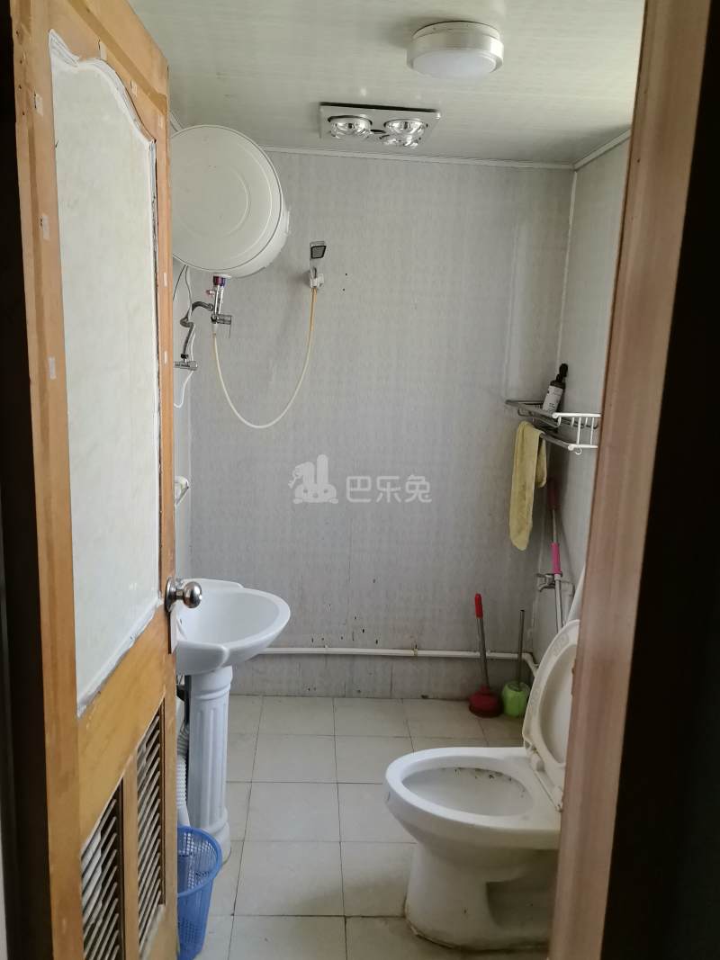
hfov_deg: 51.3
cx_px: 360
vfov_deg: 65.3
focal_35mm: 27
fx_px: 749
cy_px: 480
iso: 400
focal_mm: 5.52
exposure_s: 1/167
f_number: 1.9
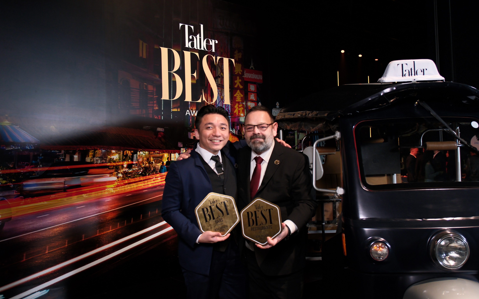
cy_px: 140
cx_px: 239
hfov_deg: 58.1
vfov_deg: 38.3
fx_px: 431
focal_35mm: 33
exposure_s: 1/125
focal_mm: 21
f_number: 2.8
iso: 800
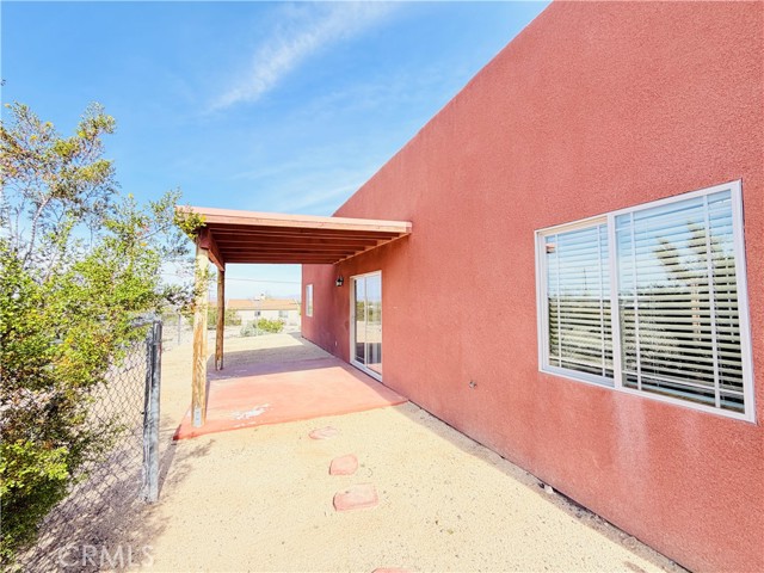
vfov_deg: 85.7
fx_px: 309
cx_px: 382
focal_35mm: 14
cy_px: 286
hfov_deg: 102.1
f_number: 2.2
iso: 40
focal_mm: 2.22
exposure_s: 1/531
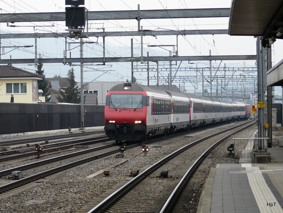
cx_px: 142
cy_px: 106
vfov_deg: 12.7
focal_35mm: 117
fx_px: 958
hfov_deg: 16.8
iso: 100
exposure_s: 1/250
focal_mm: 19.2
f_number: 4
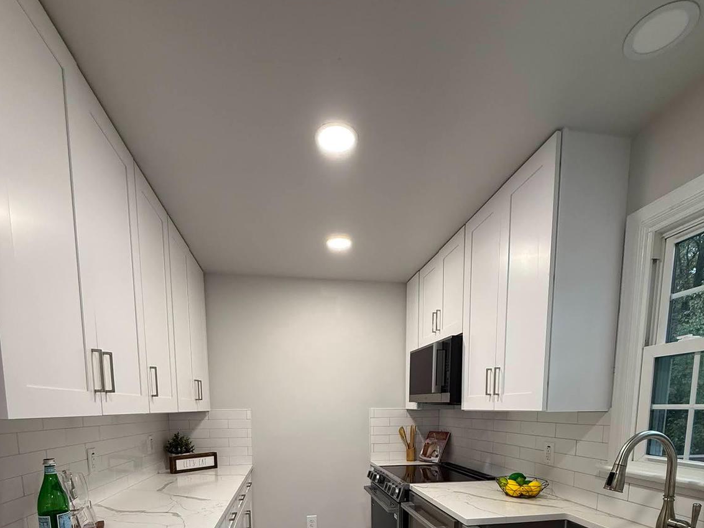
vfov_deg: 59.8
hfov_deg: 84.7
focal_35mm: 19
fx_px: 386
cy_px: 462
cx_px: 356
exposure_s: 1/120
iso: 160
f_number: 2.2
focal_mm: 2.22
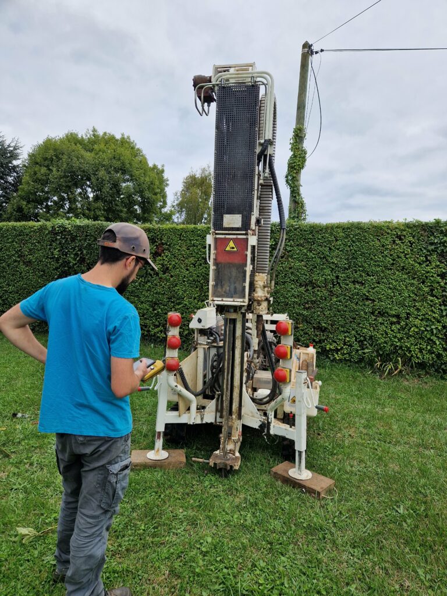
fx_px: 396
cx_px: 224
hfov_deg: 58.9
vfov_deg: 73.9
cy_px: 298
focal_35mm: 23
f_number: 1.8
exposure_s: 1/337
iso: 50
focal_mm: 5.4
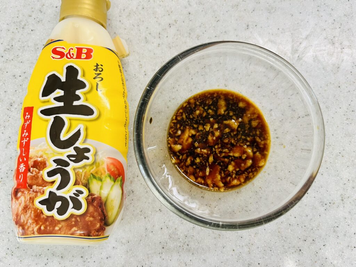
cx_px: 178
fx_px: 267
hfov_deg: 67.3
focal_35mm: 26
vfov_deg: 53.1
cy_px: 134
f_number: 1.6
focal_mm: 5.1
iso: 80
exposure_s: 1/50
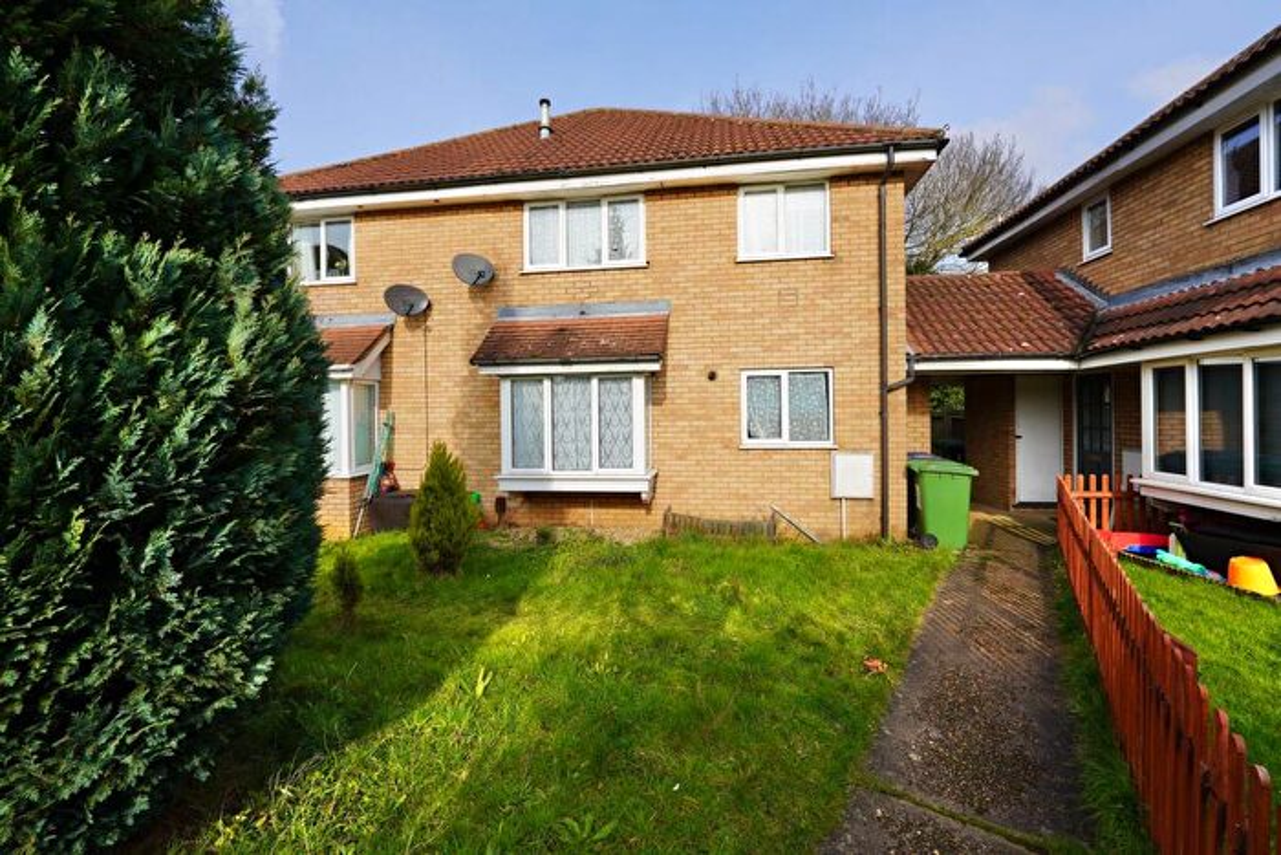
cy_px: 428
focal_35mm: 14
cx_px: 640
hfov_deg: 104.2
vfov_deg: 81.2
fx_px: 498
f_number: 9
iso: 100
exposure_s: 1/125
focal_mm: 14
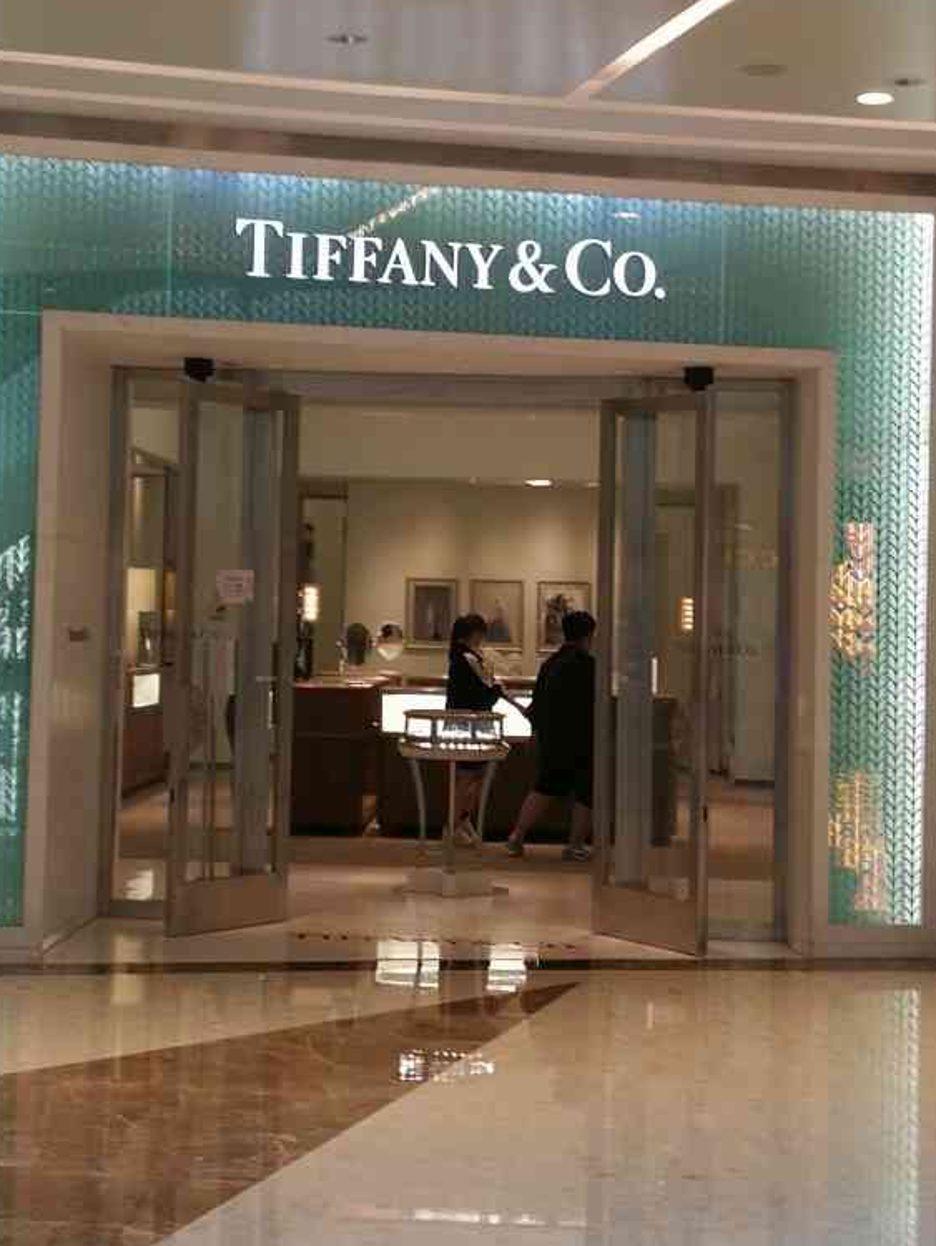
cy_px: 521
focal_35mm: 56
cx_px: 426
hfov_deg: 26.1
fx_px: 2018
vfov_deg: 34.3
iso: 80
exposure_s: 1/50
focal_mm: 3.95
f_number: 2.2
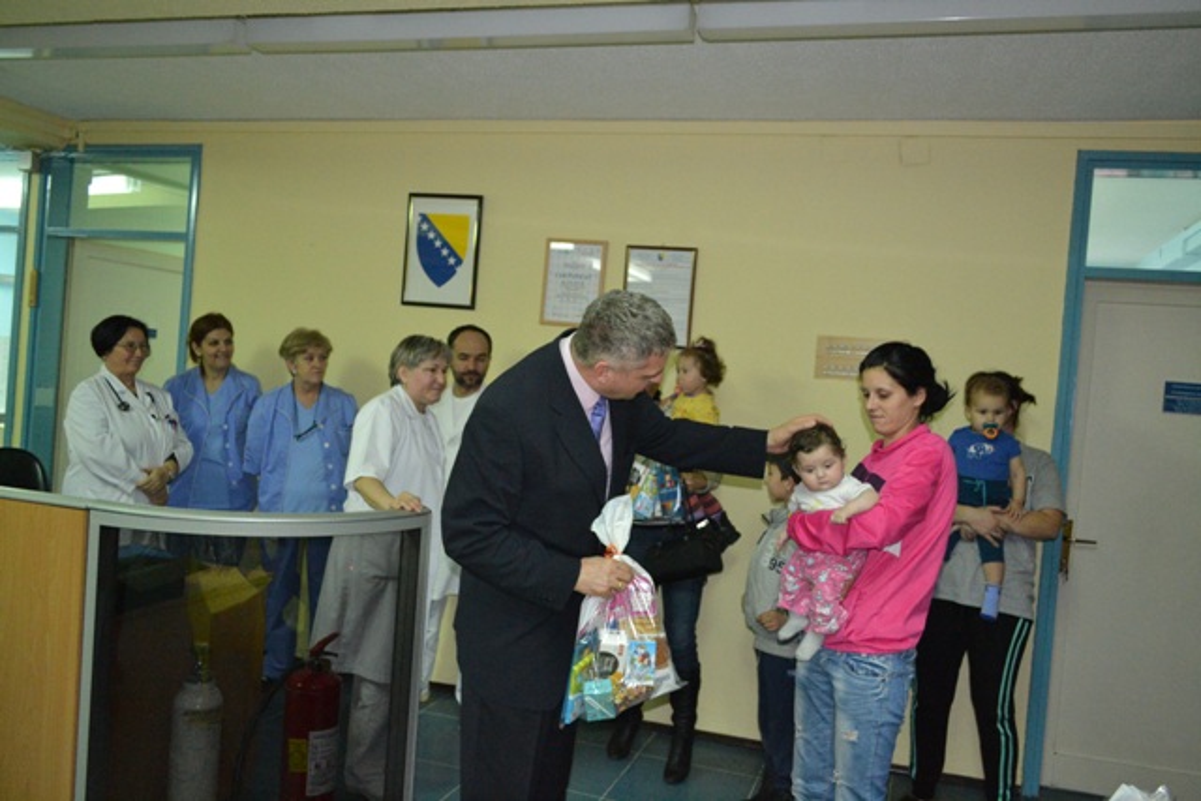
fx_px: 1001
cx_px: 600
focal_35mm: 30
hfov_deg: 61.9
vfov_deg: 43.6
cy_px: 400
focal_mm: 20
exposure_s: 1/60
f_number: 3.8
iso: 3200
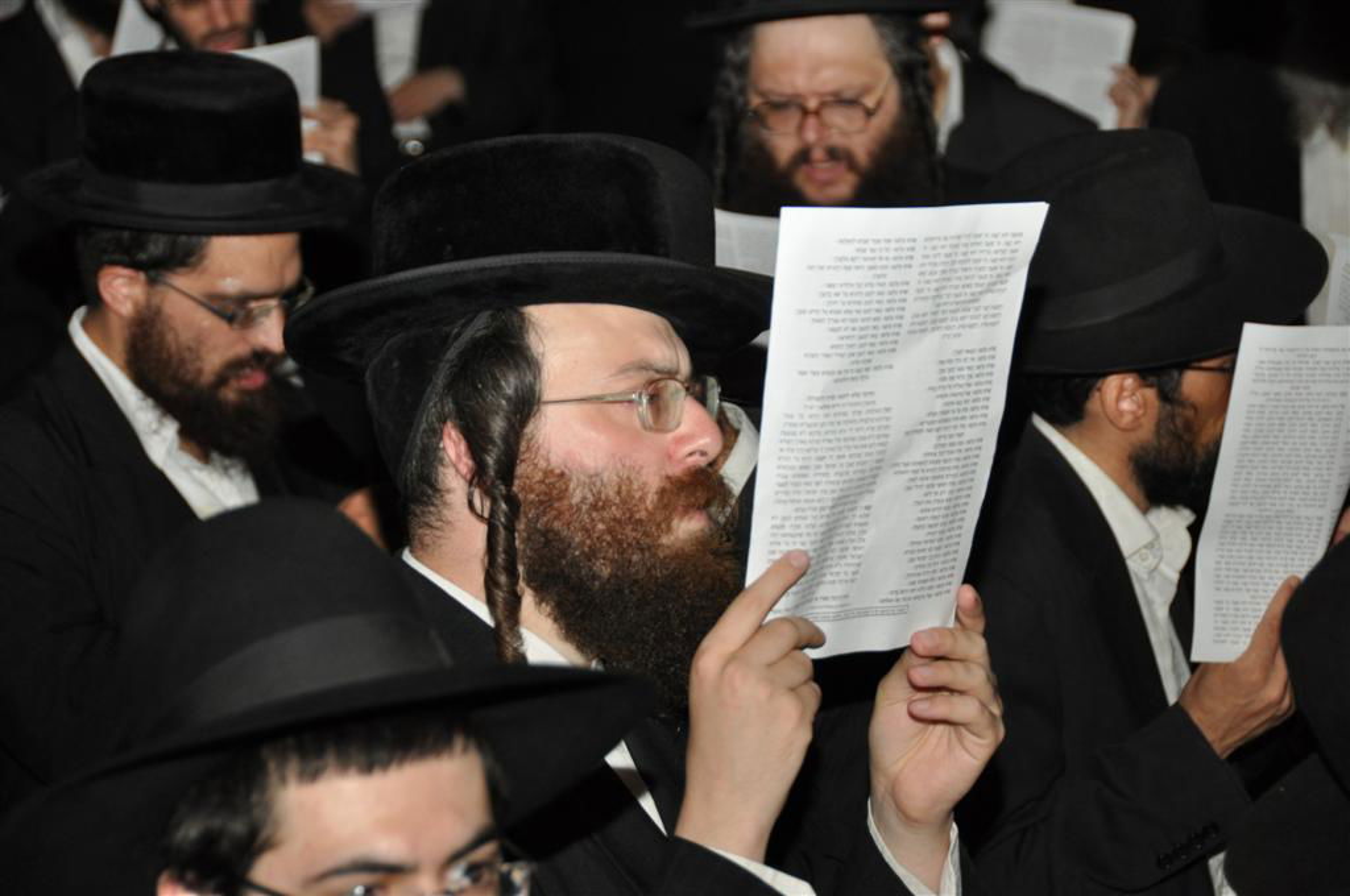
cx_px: 675
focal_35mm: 142
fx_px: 5337
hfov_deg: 14.4
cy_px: 448
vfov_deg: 9.6
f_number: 5.3
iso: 800
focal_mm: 95
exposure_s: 1/60
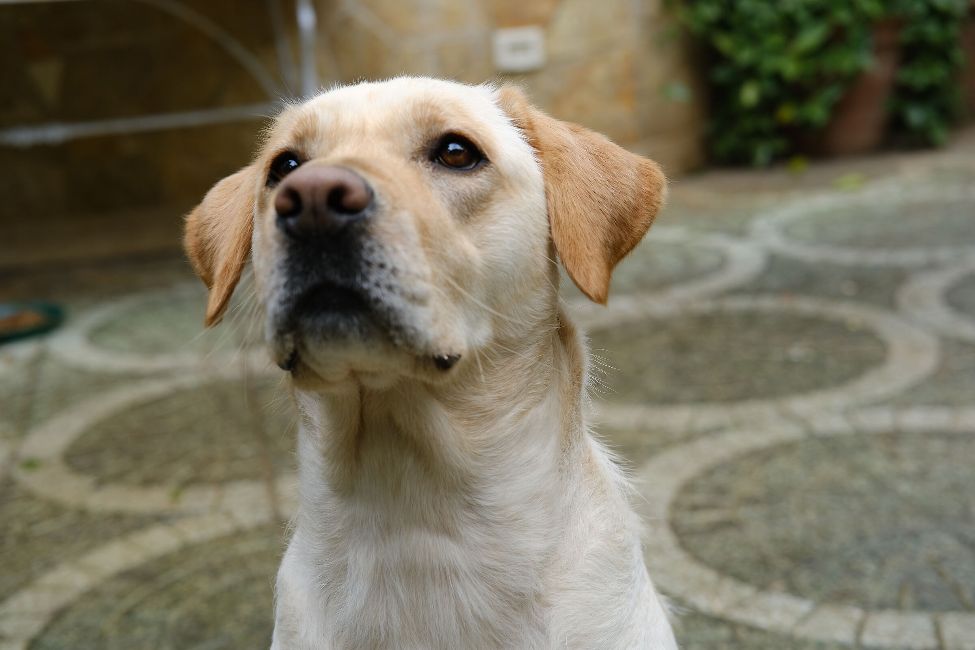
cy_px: 325
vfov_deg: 25.5
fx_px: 1435
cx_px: 488
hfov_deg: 37.5
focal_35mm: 53
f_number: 4
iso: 200
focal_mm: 35
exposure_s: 1/250
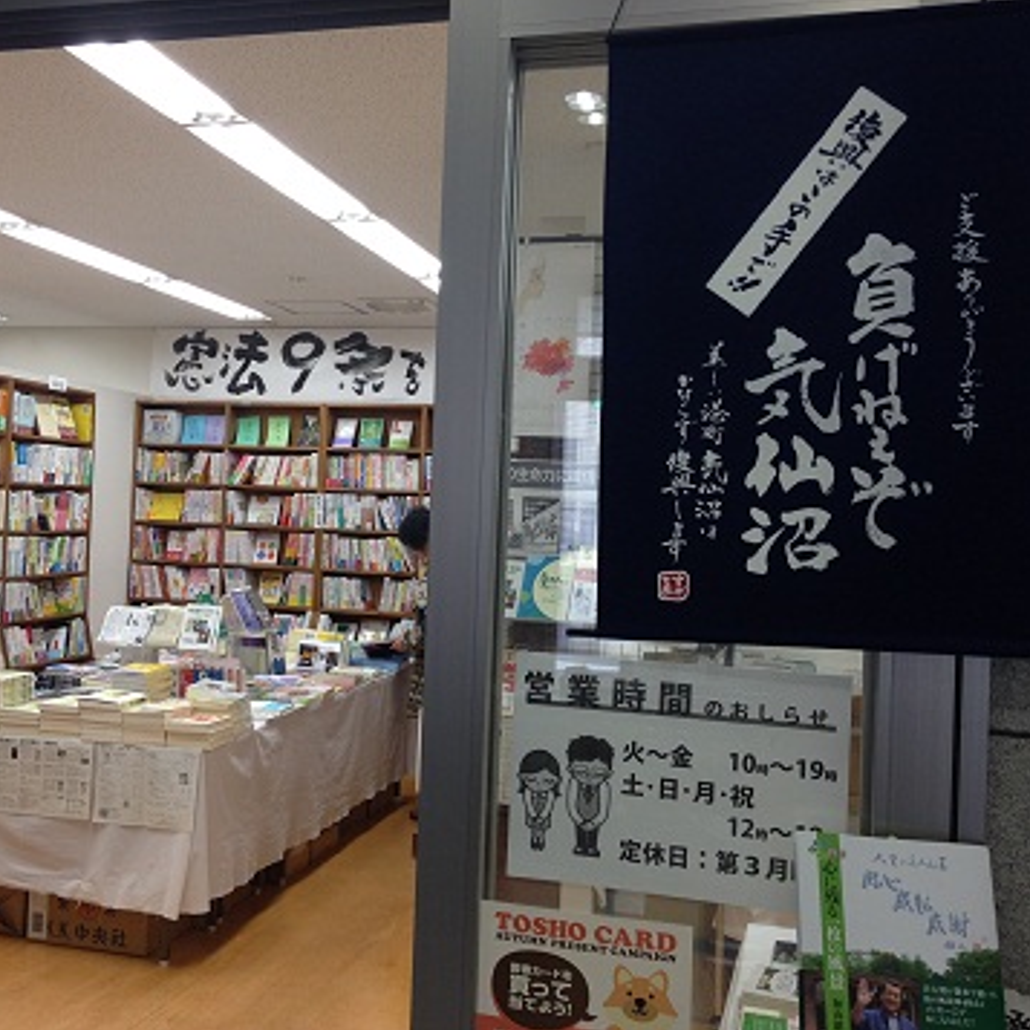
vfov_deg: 41.9
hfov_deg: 41.7
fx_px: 1347
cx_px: 415
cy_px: 502
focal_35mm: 40
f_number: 2.4
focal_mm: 4.12
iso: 64
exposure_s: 1/60
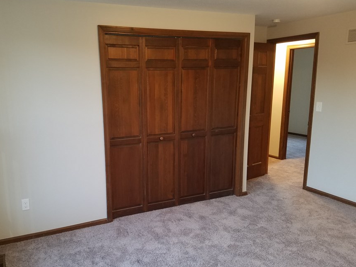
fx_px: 319
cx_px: 151
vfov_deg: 45.4
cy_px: 141
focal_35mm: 31
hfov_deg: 58.1
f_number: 1.7
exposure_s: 1/20
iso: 125
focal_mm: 4.2
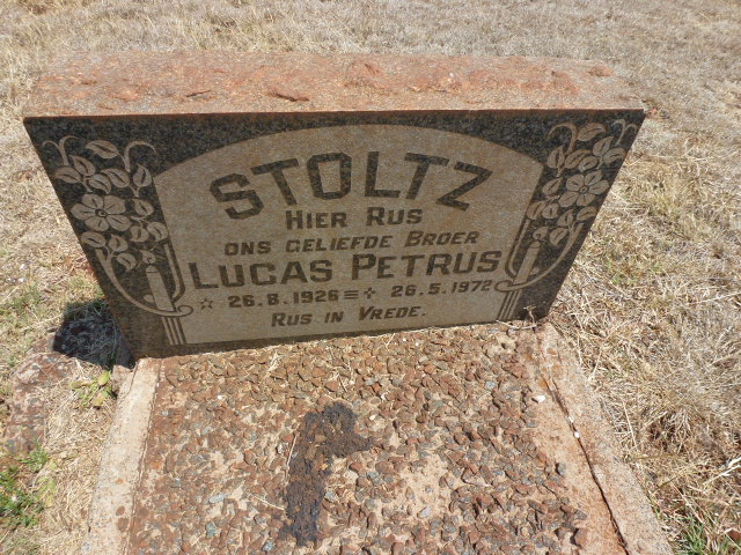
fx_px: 514
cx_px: 370
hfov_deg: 71.6
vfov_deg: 56.8
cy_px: 278
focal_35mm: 24
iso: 100
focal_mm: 4.3
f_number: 4
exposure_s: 1/500
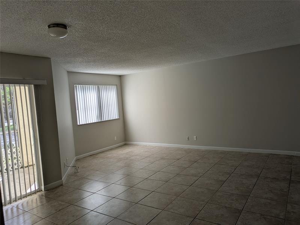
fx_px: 217
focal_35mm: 25
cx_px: 150
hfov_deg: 69.4
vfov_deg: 54.9
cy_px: 112
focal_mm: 5.43
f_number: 1.89
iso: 40
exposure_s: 1/756
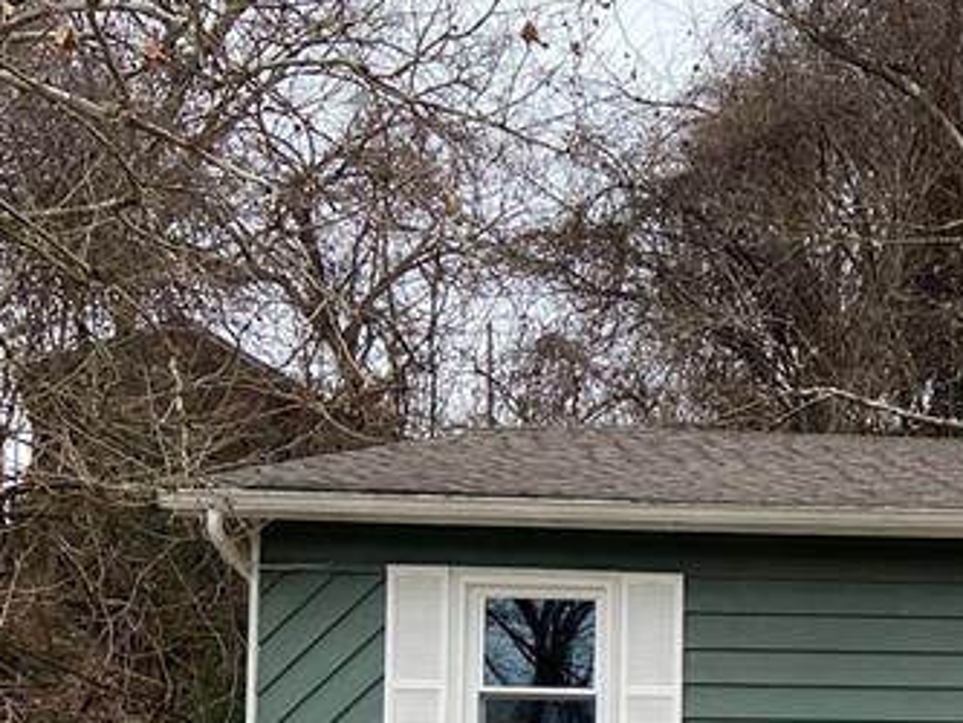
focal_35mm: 80
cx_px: 1371
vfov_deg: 17.3
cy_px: 954
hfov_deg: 21.2
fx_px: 2226
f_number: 1.8
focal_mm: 4.25
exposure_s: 1/223
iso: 32
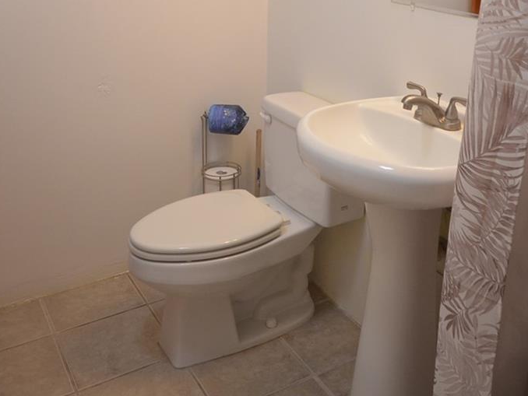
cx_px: 329
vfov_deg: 31.0
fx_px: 673
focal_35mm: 44
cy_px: 25
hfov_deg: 42.5
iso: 450
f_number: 4.5
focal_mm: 13
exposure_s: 1/60
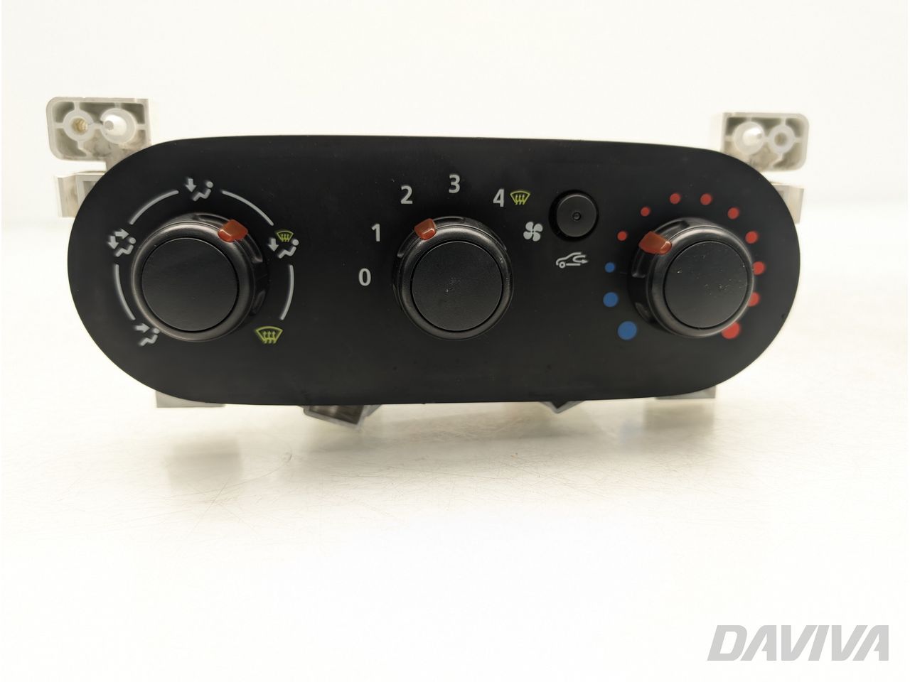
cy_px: 341
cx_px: 455
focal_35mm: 24
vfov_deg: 56.8
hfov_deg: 71.6
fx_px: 631
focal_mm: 6.9
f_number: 1.68
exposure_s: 1/90
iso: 49
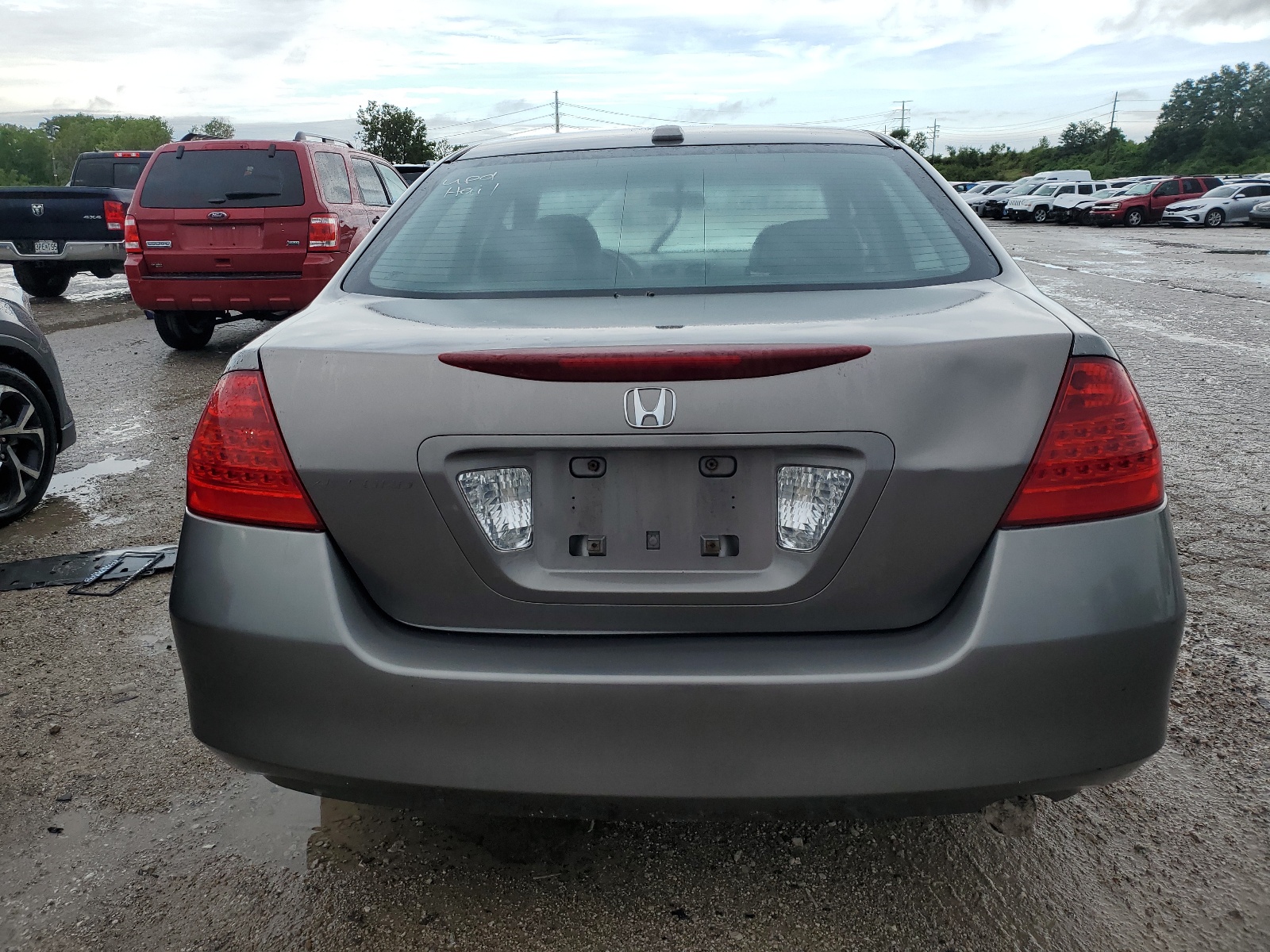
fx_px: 954
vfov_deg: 53.1
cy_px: 476
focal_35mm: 26
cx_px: 635
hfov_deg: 67.3
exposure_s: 1/1250
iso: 50
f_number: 1.5
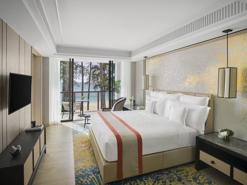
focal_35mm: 17
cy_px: 92
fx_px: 121
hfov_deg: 91.0
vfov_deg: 74.7
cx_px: 124
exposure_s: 1/2.5
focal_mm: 21
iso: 100
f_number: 11
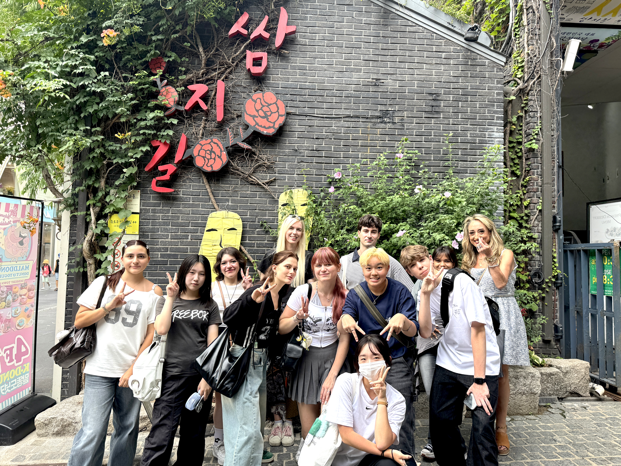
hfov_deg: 71.6
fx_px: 431
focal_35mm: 24
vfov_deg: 56.8
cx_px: 310
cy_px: 233
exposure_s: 1/572
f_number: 1.78
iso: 80
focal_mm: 6.76
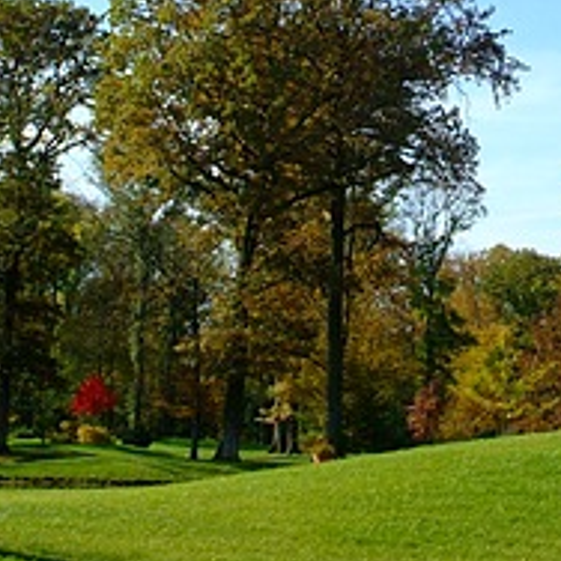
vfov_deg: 17.6
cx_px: 498
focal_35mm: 98
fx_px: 1797
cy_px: 113
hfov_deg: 17.5
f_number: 9.5
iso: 400
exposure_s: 1/350
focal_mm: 24
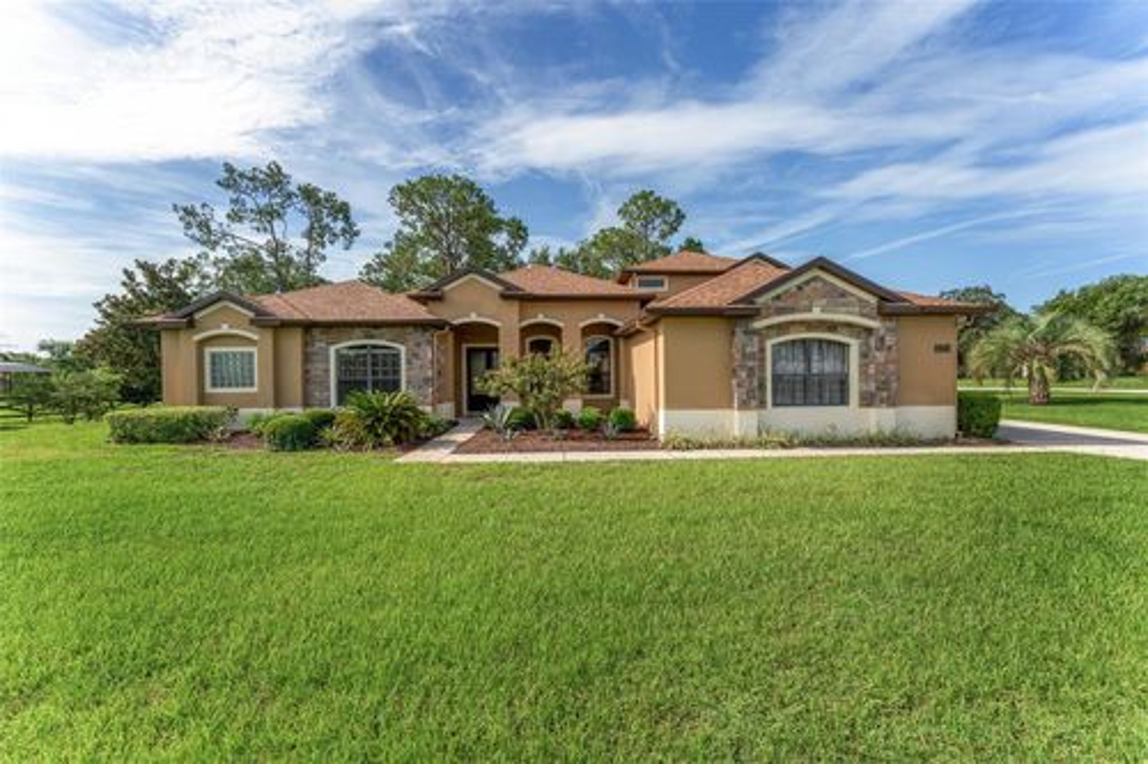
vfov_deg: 81.2
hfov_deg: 104.3
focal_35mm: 14
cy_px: 382
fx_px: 446
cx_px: 574
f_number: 9
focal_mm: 14
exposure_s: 1/800
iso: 400
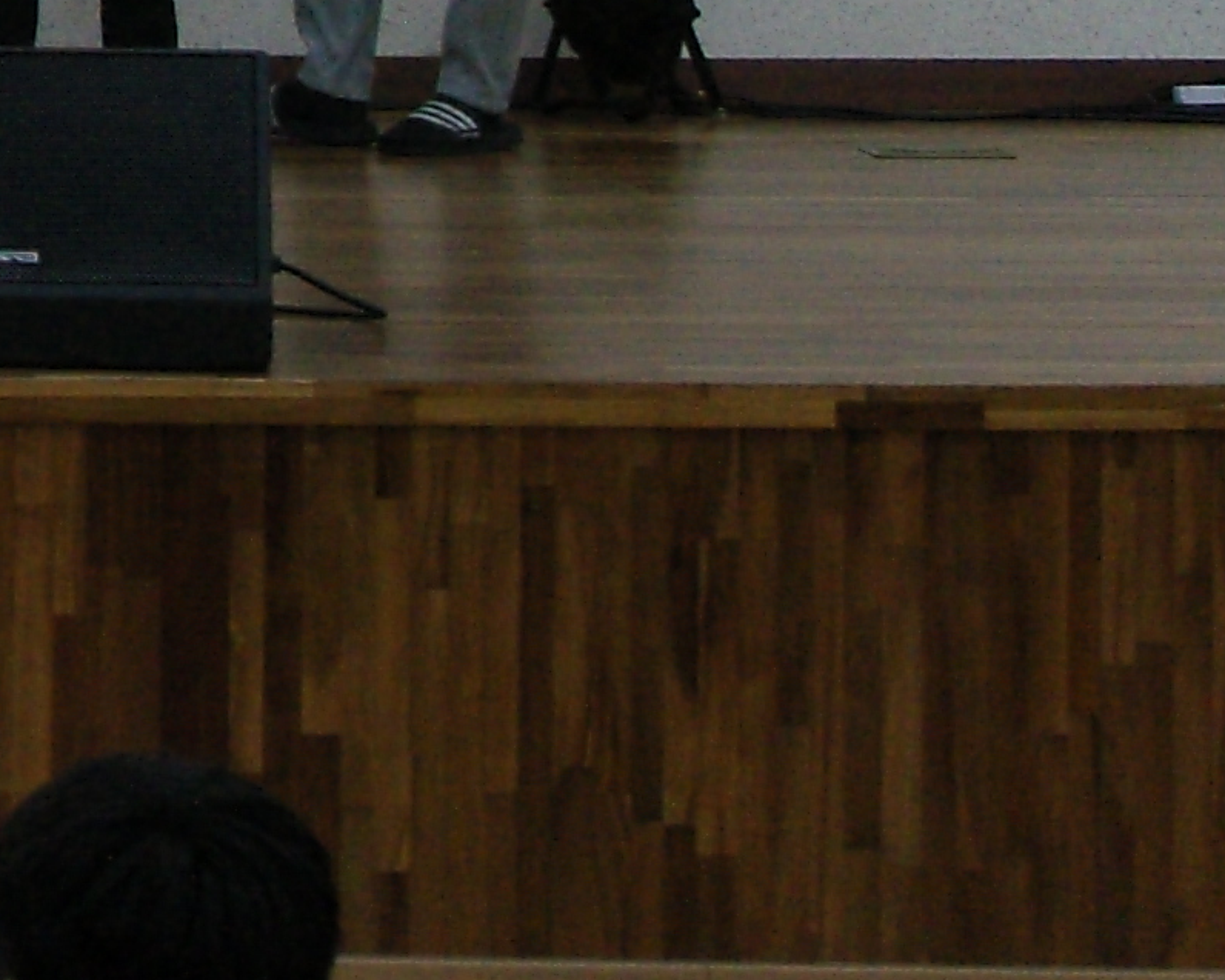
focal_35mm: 170
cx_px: -1223
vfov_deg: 8.7
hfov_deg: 10.4
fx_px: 6164
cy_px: -908
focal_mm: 7.8
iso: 160
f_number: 2.8
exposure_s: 1/40
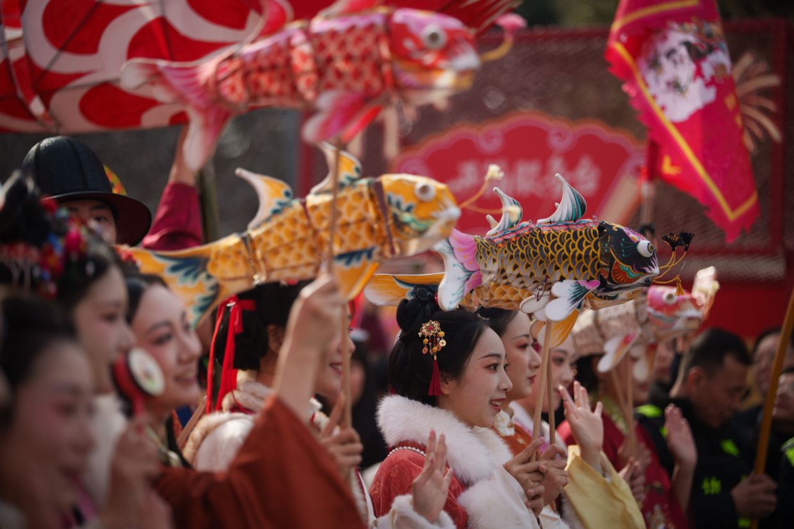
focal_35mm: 111
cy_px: 264
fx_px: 2447
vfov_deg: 12.3
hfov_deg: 18.4
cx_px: 397
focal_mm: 111
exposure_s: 1/2500
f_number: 2
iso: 125
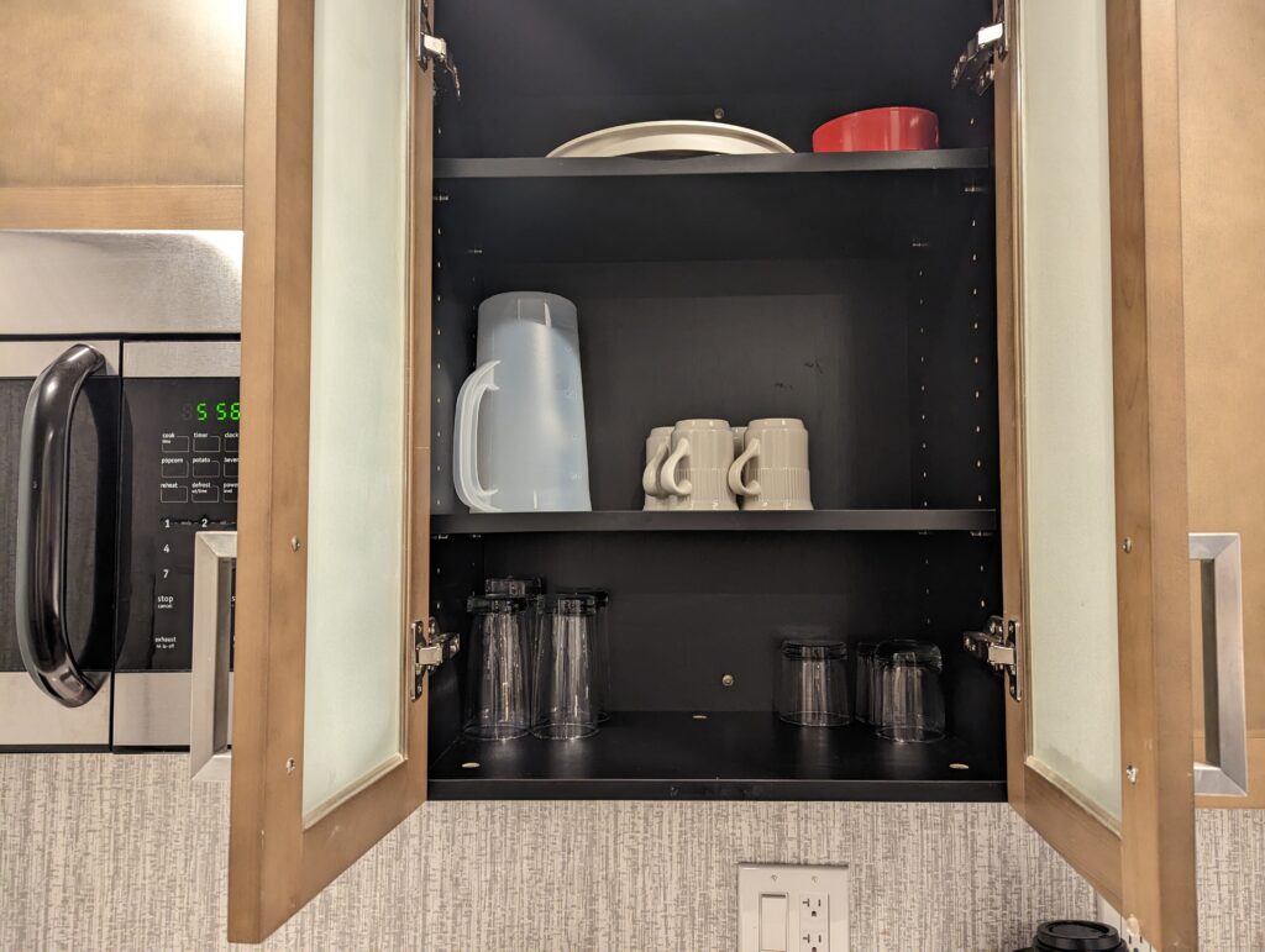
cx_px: 632
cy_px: 476
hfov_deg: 71.5
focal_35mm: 24
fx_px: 878
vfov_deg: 56.9
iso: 652
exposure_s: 1/60
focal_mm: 6.81
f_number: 1.85
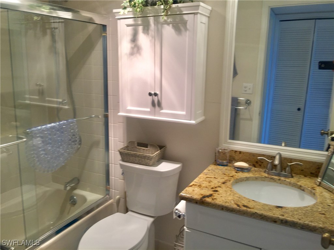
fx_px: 280
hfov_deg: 61.7
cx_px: 167
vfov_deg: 48.2
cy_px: 125
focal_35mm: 29
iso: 32
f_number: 2.2
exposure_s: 1/60
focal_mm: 4.15
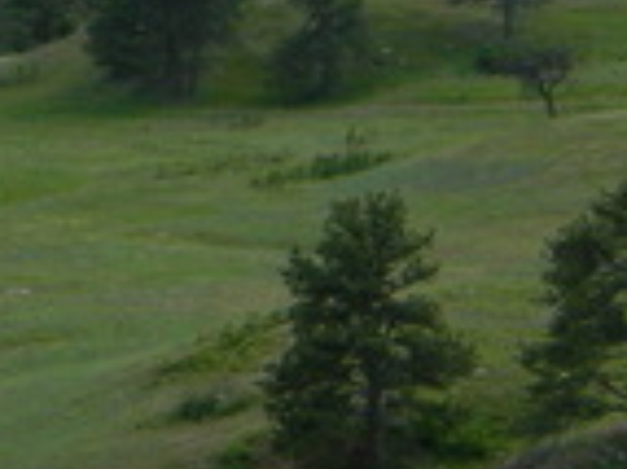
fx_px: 4162
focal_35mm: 230
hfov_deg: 8.0
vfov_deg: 6.4
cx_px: -824
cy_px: 131
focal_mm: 7.3
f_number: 3.8
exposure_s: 1/610
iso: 80
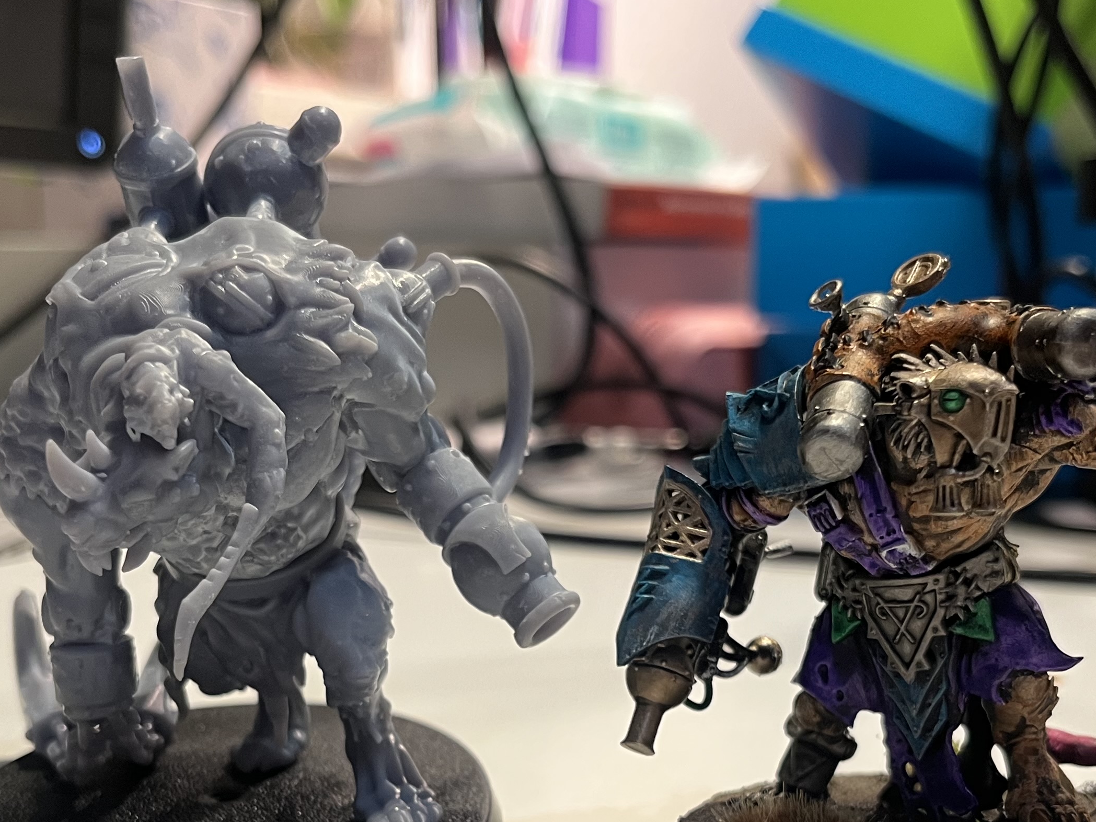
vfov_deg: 28.3
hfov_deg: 38.2
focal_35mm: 50
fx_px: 1583
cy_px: 685
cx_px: 547
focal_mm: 5.1
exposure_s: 1/50
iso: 250
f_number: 1.6
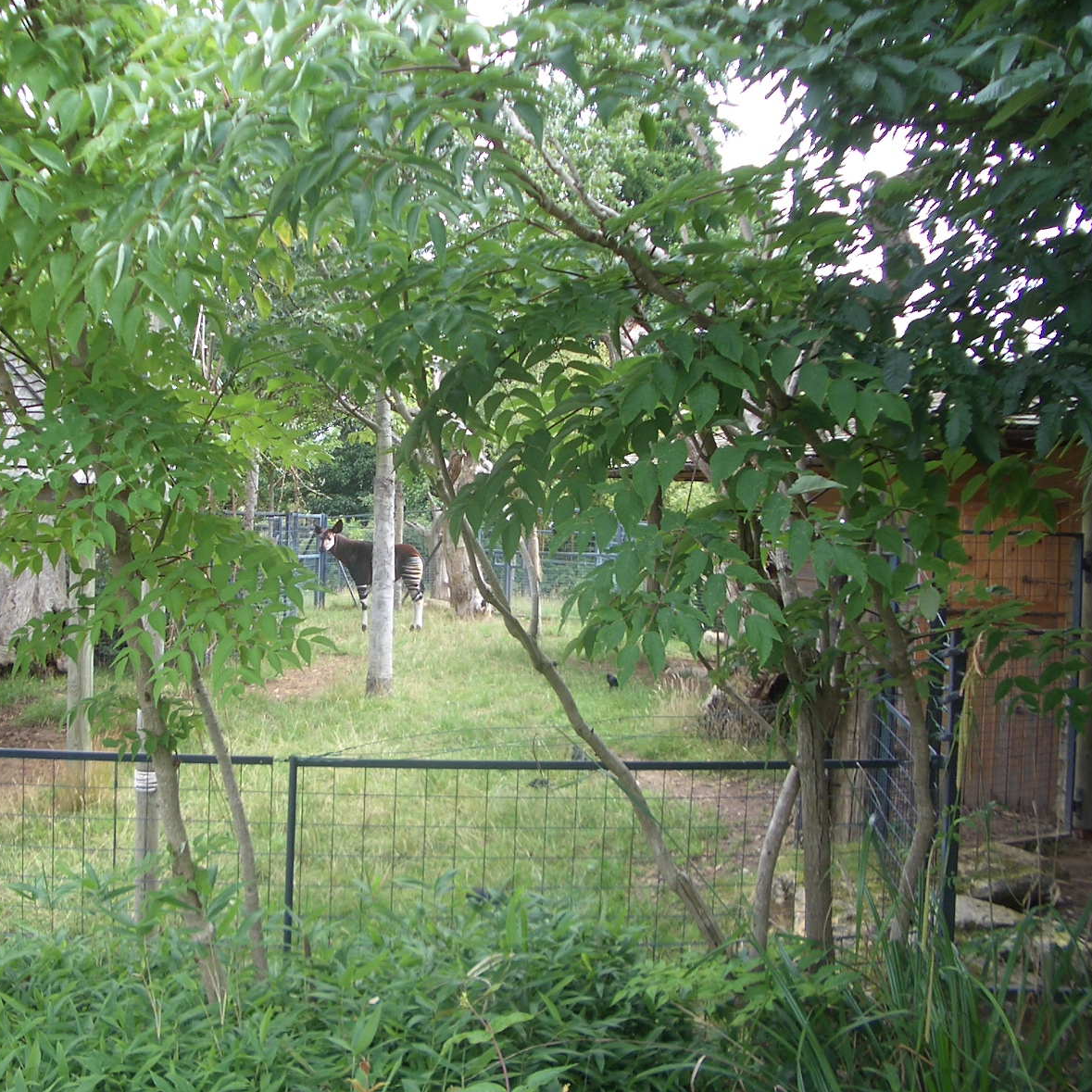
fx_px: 1499
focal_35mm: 42
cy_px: 552
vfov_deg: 40.0
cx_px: 358
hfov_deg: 39.5
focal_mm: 5.8
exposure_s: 1/250
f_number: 2.6
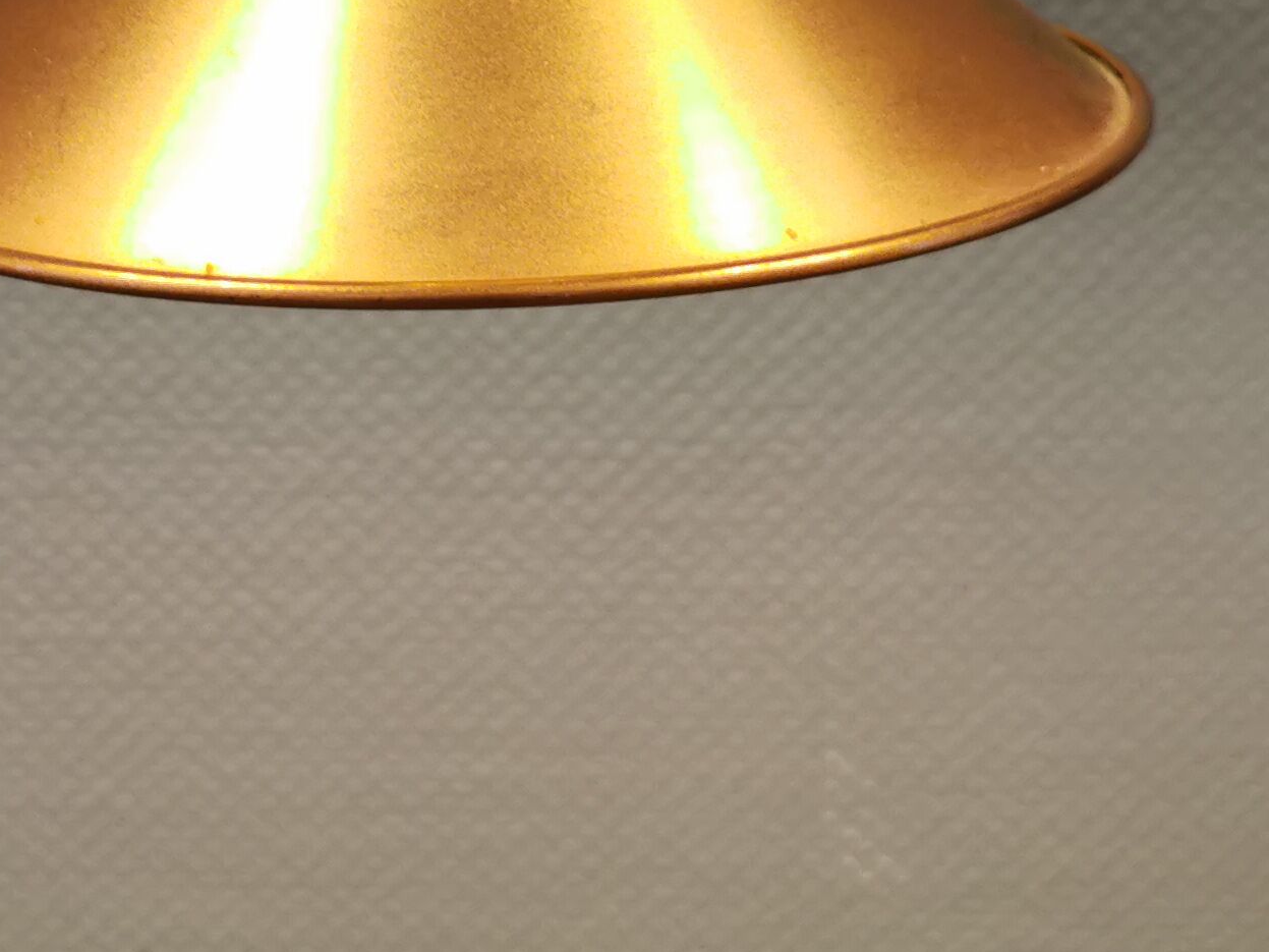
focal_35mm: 79
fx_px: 2896
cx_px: 440
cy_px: 53
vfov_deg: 18.3
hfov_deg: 24.6
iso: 125
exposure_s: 1/60
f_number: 1.6
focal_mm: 5.56
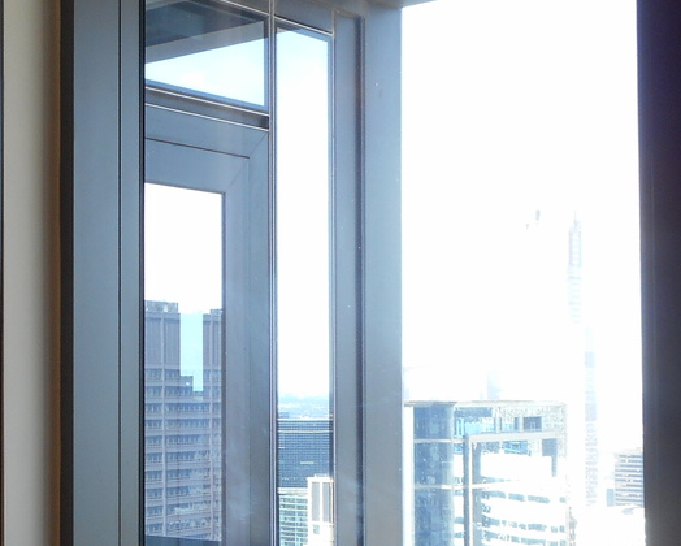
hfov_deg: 27.2
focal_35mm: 67
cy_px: 332
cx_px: 52
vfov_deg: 22.8
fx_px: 1351
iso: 80
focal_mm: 4.5
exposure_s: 1/30
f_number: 3.7
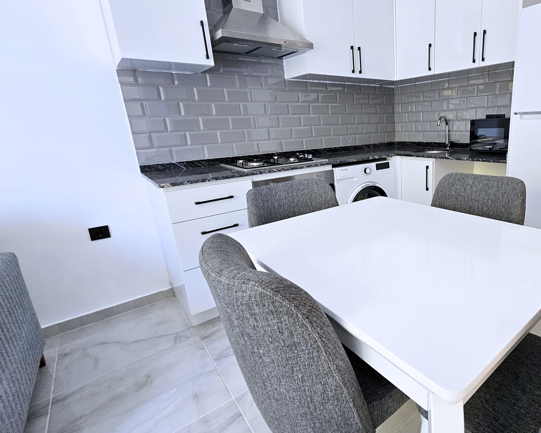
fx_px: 288
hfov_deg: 82.3
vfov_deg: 73.7
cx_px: 376
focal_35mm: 18
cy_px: 205
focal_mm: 2.2
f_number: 2.2
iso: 160
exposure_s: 1/71
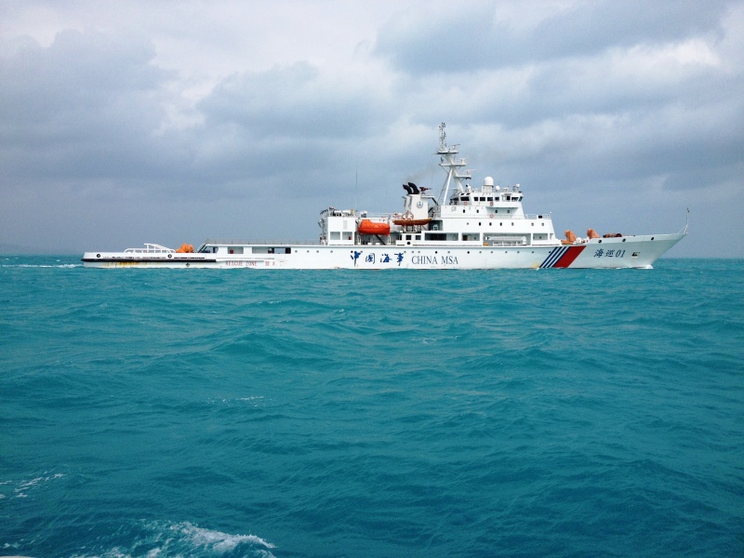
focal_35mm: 35
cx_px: 372
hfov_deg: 52.6
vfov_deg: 40.7
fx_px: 752
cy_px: 279
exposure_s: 1/4608
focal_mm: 4.28
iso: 50
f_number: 2.4
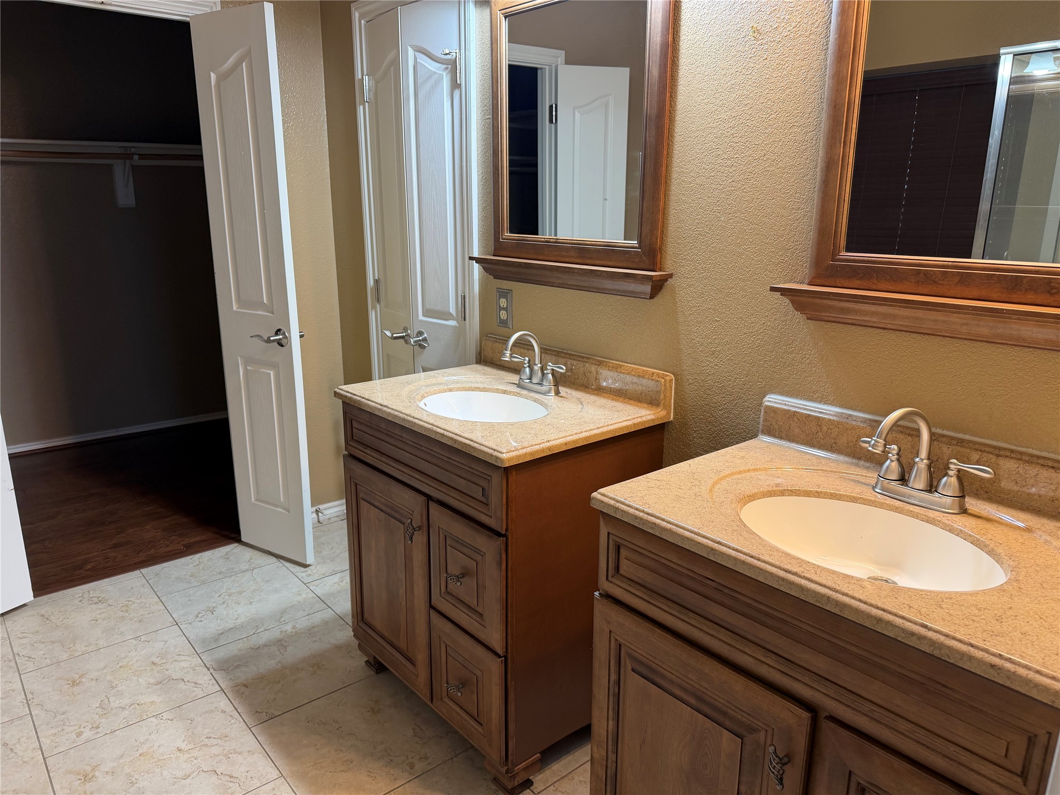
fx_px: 735
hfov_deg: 71.6
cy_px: 398
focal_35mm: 24
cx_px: 530
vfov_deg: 56.8
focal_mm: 6.76
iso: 125
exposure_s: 1/60
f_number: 1.78
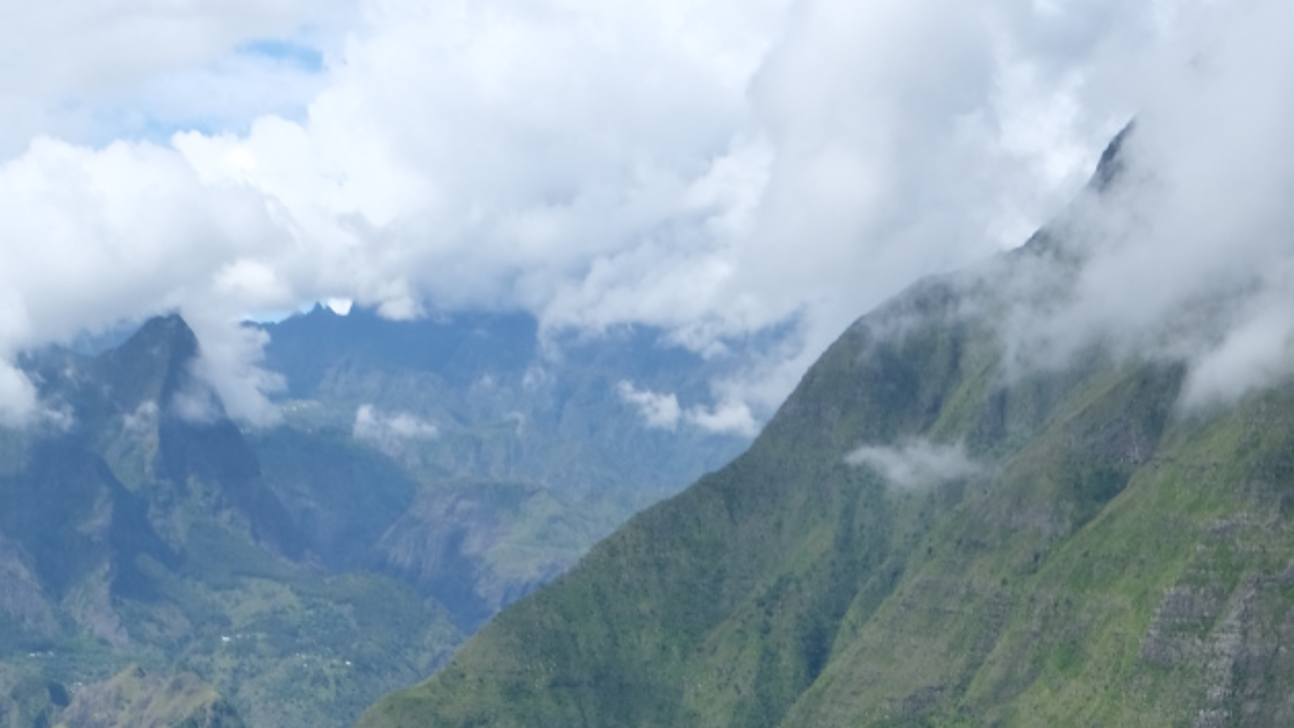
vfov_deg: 13.5
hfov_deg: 29.0
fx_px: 2504
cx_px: 674
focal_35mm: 73
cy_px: 1576
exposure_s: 1/160
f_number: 10
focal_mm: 18
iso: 160
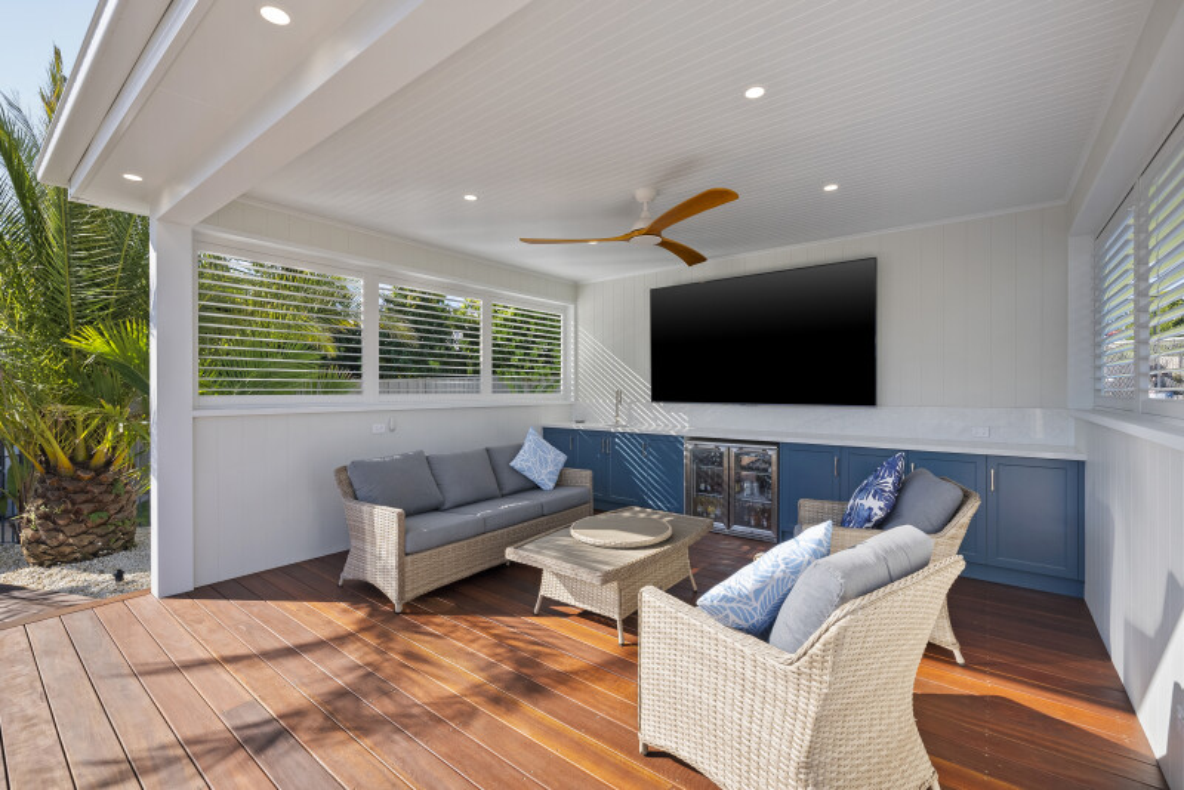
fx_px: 493
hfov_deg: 100.4
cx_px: 592
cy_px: 395
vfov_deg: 77.4
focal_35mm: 15
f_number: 7.1
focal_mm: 15
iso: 400
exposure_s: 1/800
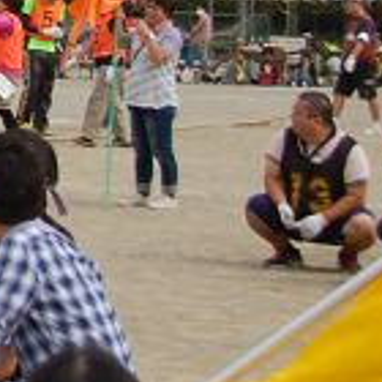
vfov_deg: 8.7
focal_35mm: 196
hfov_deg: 8.3
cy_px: -153
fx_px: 2452
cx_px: -472
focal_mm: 27
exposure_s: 1/1000
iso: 200
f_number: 4.5
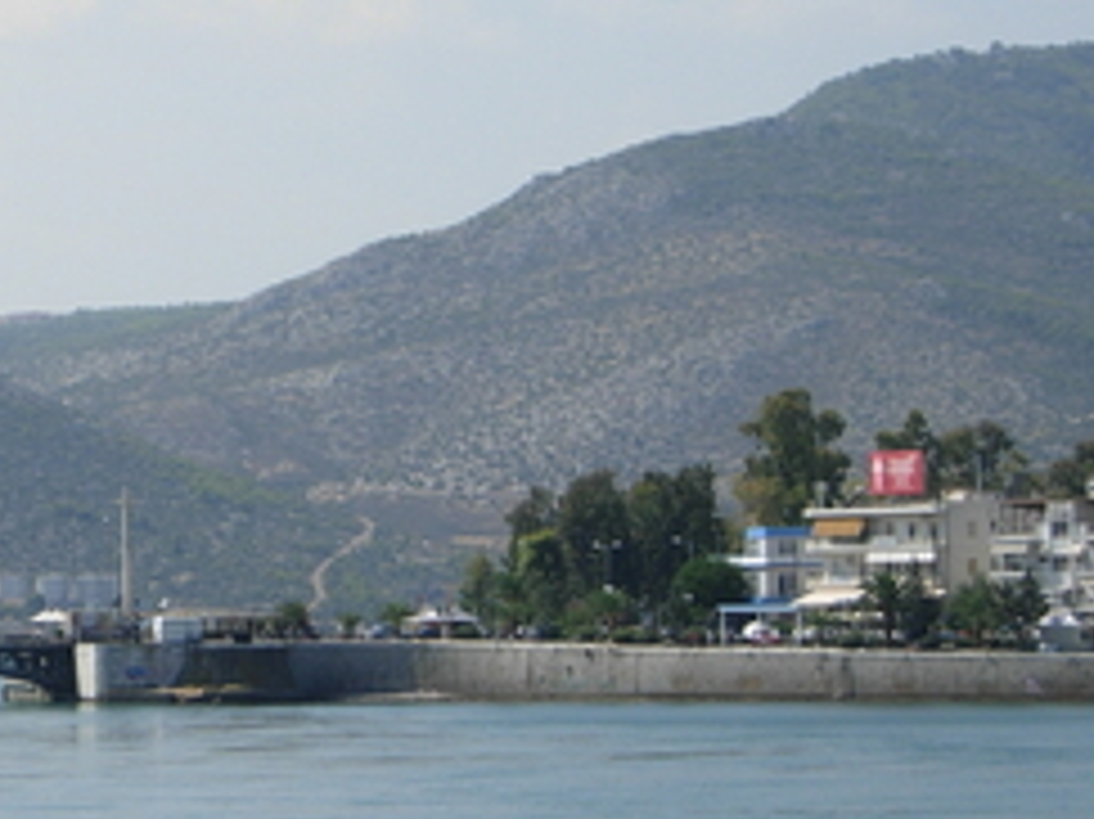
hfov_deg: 7.7
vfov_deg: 5.8
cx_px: -104
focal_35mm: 254
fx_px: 8023
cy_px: 248
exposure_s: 1/497
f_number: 5.8
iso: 50
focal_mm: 21.5
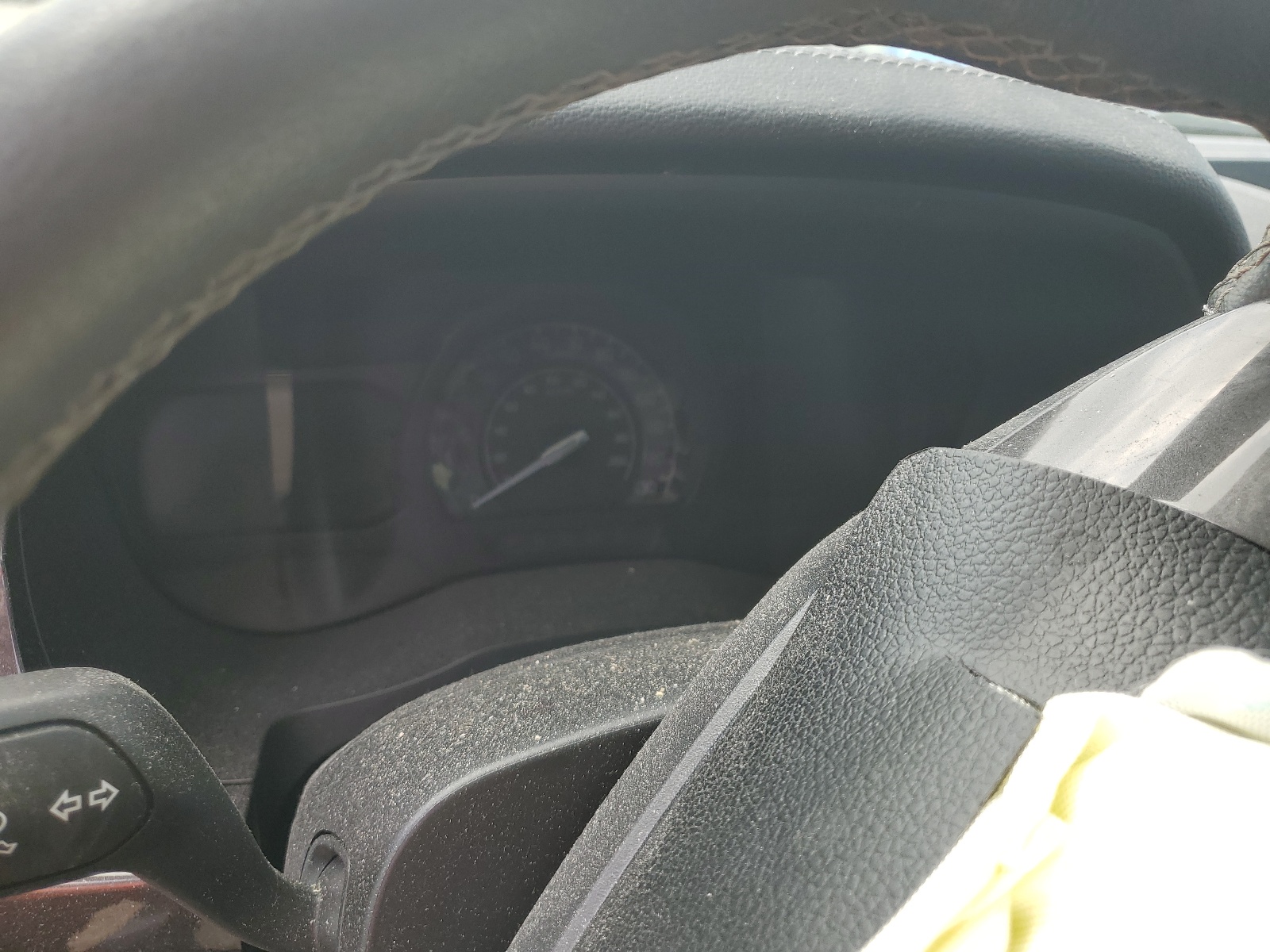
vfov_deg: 53.1
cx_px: 635
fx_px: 954
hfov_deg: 67.3
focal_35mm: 26
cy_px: 476
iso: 50
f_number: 1.5
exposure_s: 1/357
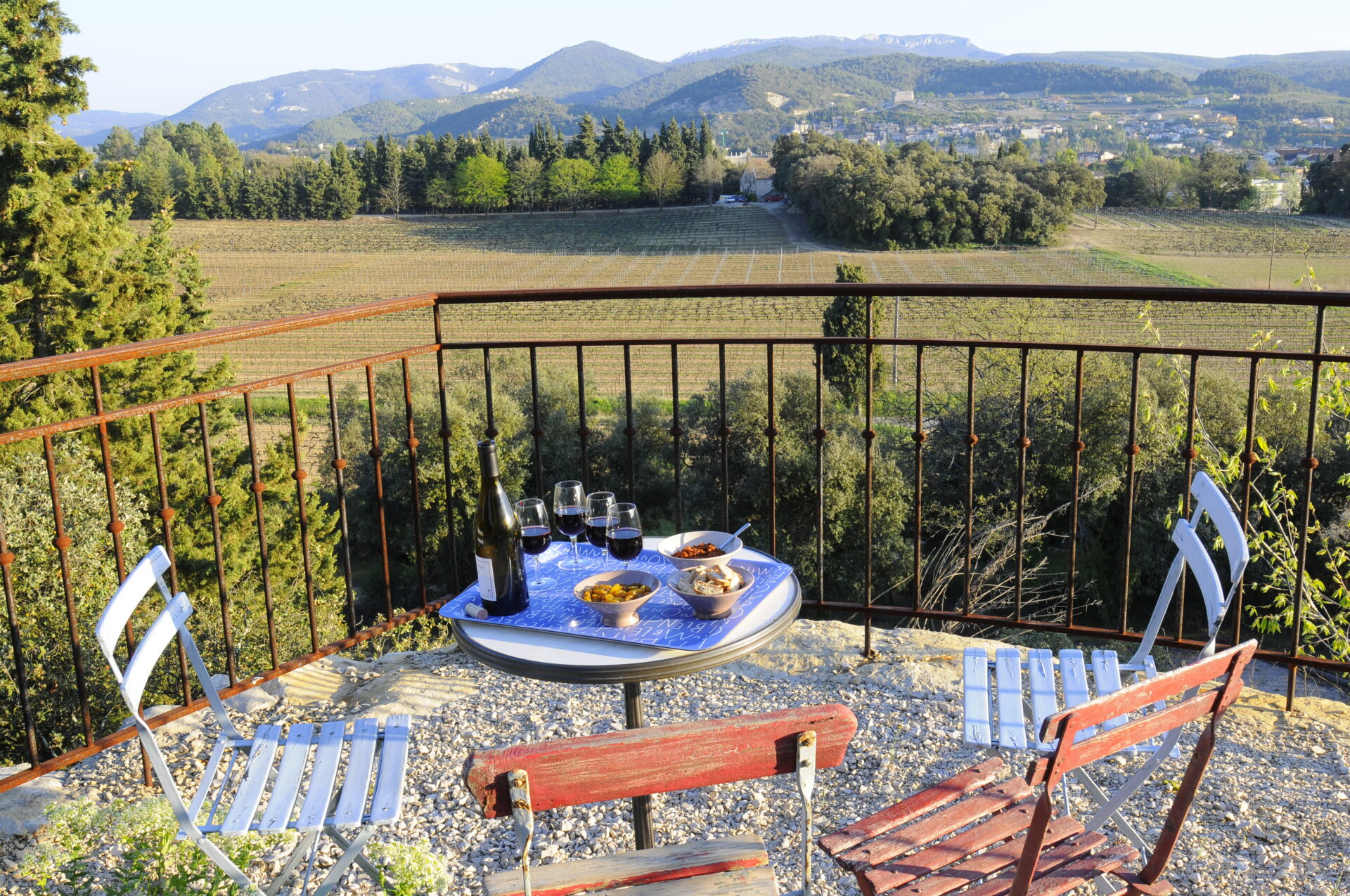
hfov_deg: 53.2
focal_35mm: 36
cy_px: 448
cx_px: 675
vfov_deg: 36.8
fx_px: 1348
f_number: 11
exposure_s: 1/40
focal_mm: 24
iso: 200
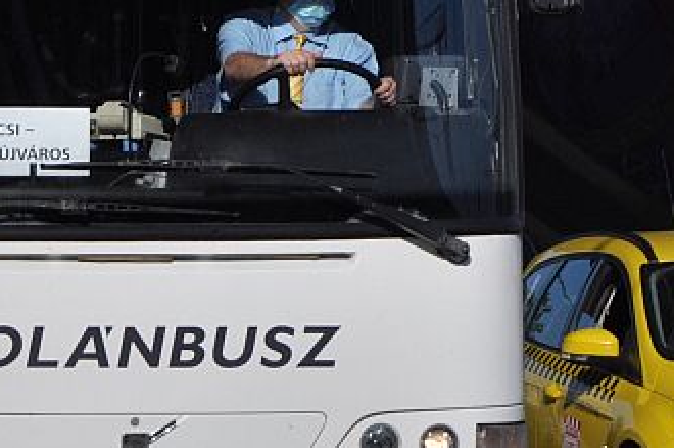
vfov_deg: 2.7
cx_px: -69
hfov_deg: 4.0
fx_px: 9565
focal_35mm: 512
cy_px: 104
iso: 280
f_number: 8
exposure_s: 1/2000
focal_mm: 105
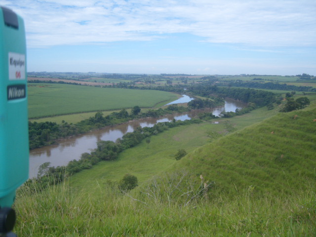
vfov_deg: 40.7
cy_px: 118
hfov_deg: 52.6
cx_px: 158
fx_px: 320
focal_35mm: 35
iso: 80
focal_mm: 7.4
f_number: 7.1
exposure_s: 1/250
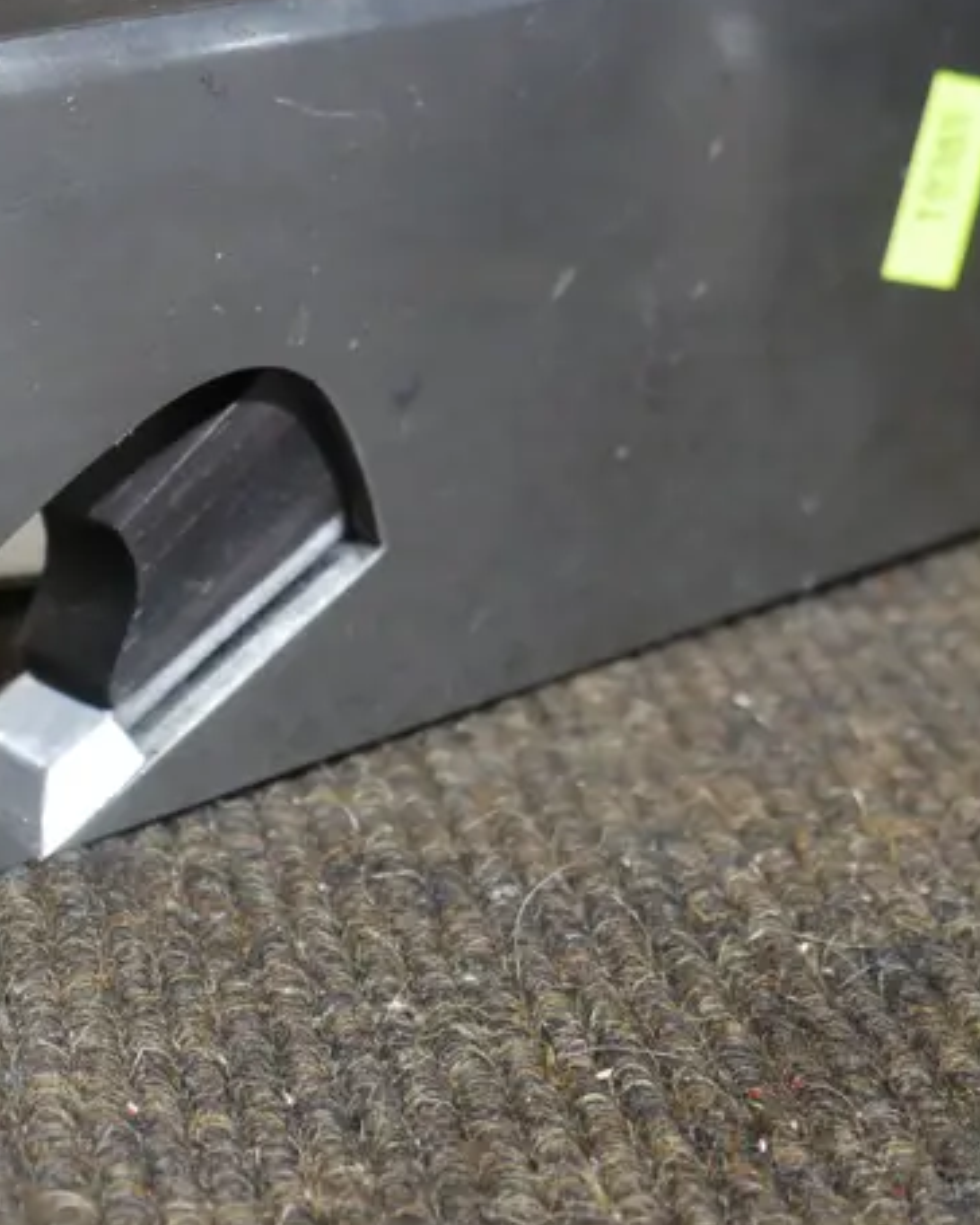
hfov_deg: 17.1
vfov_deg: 21.6
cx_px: 5
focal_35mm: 88
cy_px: 378
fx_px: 3190
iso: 1250
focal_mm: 20
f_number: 4.5
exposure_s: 1/60
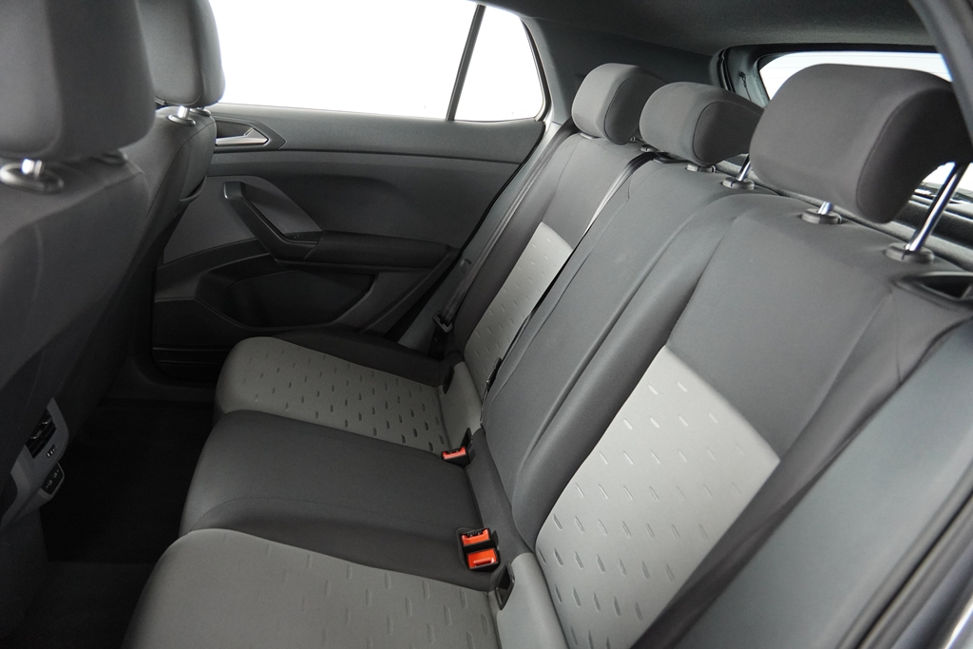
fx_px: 689
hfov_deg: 70.4
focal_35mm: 26
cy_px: 324
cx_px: 486
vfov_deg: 50.4
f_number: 2.8
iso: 2500
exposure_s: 1/160
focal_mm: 17
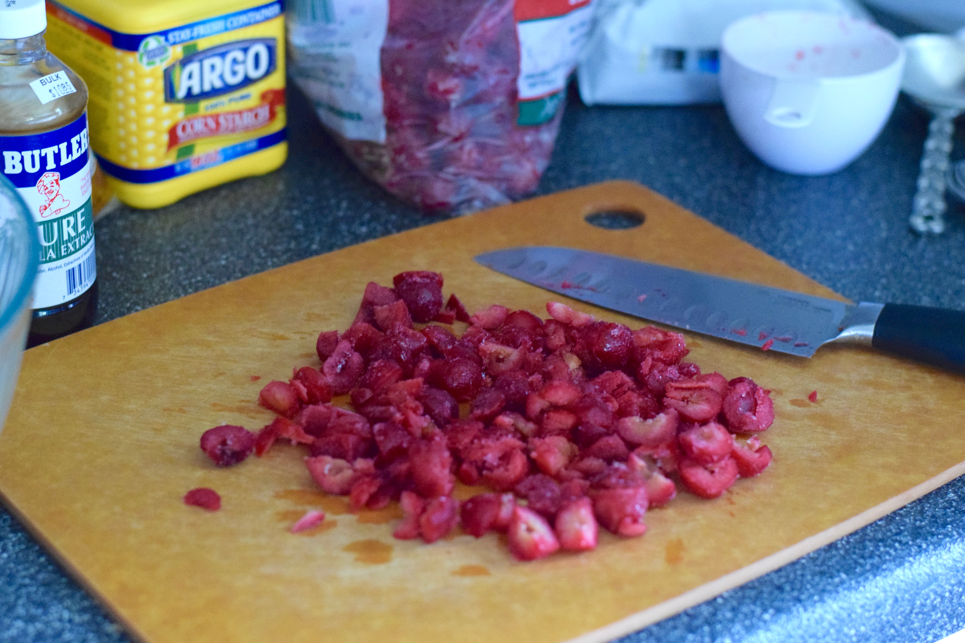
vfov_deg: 18.2
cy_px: 322
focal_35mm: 75
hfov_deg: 27.0
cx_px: 482
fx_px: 2010
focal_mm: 50
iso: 4000
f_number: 1.8
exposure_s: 1/60
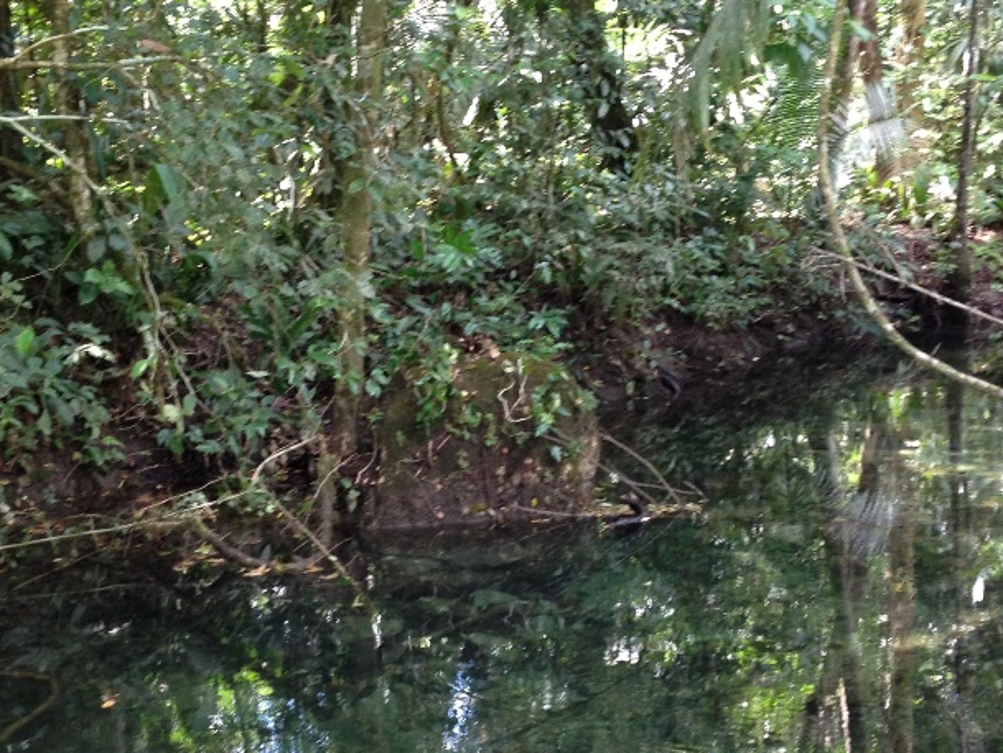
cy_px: 489
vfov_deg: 21.3
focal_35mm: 69
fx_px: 2000
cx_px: 450
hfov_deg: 28.1
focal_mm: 4.28
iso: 64
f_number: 2.4
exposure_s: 1/20
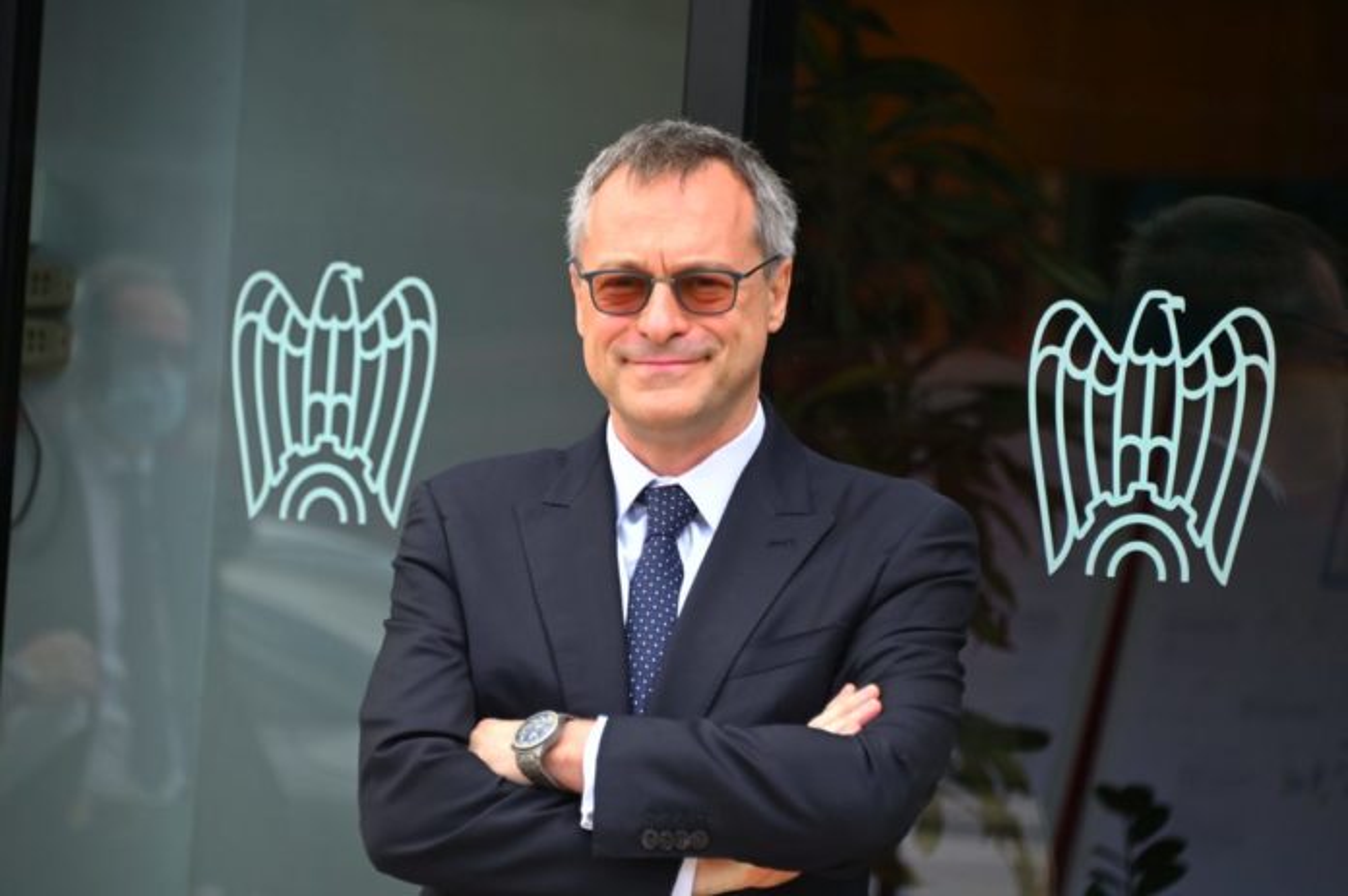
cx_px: 674
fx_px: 7483
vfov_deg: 6.9
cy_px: 448
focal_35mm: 200
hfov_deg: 10.3
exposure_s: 1/1600
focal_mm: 200
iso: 1250
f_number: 5.6
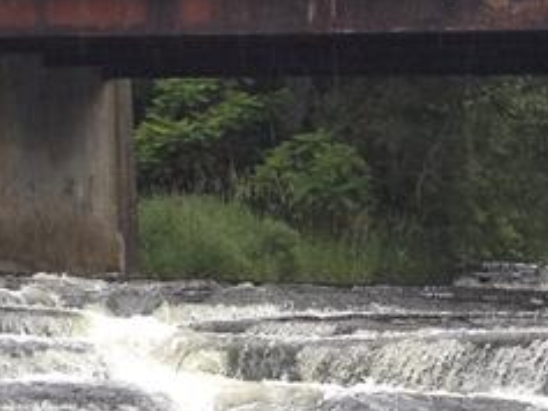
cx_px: 543
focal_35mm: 197
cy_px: 485
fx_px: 3120
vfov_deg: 7.5
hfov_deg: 10.0
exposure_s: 1/179
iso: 50
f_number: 2.4
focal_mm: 4.28
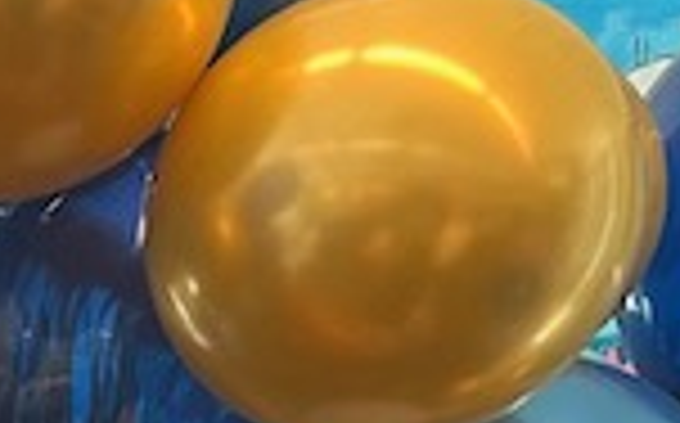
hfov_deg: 11.9
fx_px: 2703
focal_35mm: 146
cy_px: 1094
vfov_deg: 8.1
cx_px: -892
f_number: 1.5
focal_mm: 5.7
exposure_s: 1/50
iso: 100
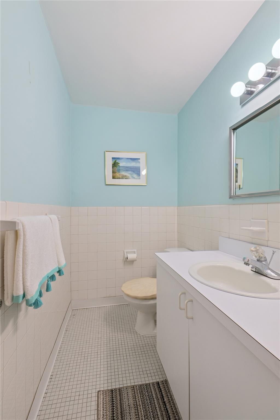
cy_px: 210
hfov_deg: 77.3
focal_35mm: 15
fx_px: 175
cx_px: 140
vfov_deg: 100.4
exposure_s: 1/25
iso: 640
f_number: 14
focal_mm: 15
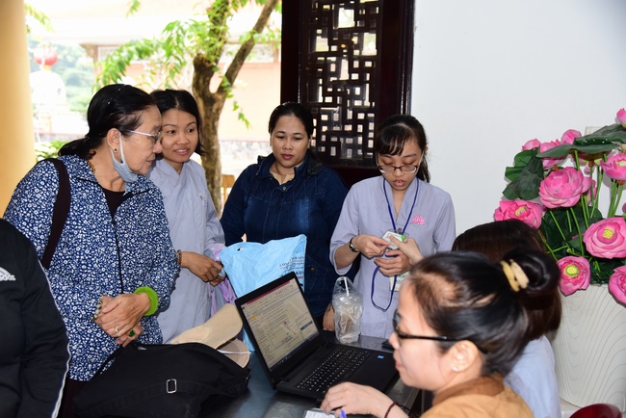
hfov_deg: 50.7
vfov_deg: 35.1
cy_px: 209
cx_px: 313
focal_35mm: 38
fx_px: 661
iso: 800
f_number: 4
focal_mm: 38
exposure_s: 1/40
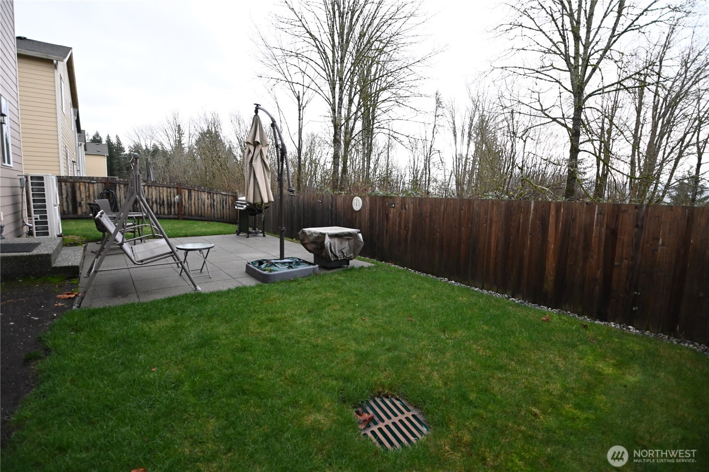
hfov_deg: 100.4
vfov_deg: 77.3
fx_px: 295
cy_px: 236
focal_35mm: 15
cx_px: 354
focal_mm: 10
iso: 2800
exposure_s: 1/800
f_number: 3.5
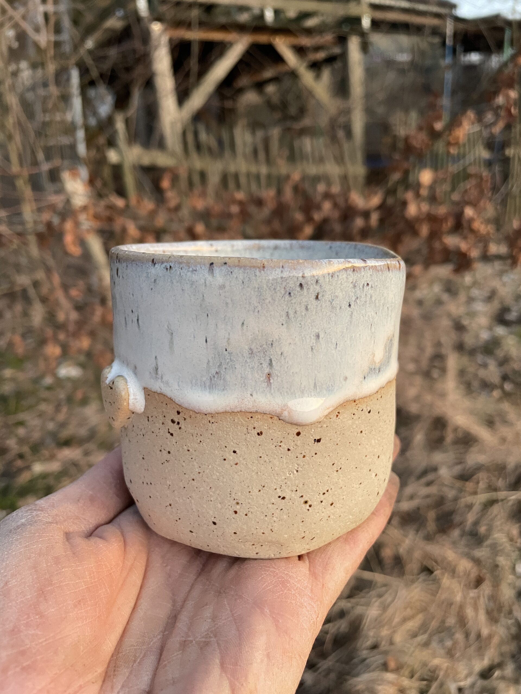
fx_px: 522
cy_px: 347
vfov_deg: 67.3
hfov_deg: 53.1
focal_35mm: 26
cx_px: 260
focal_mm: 4.2
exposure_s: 1/60
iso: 250
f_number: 1.6
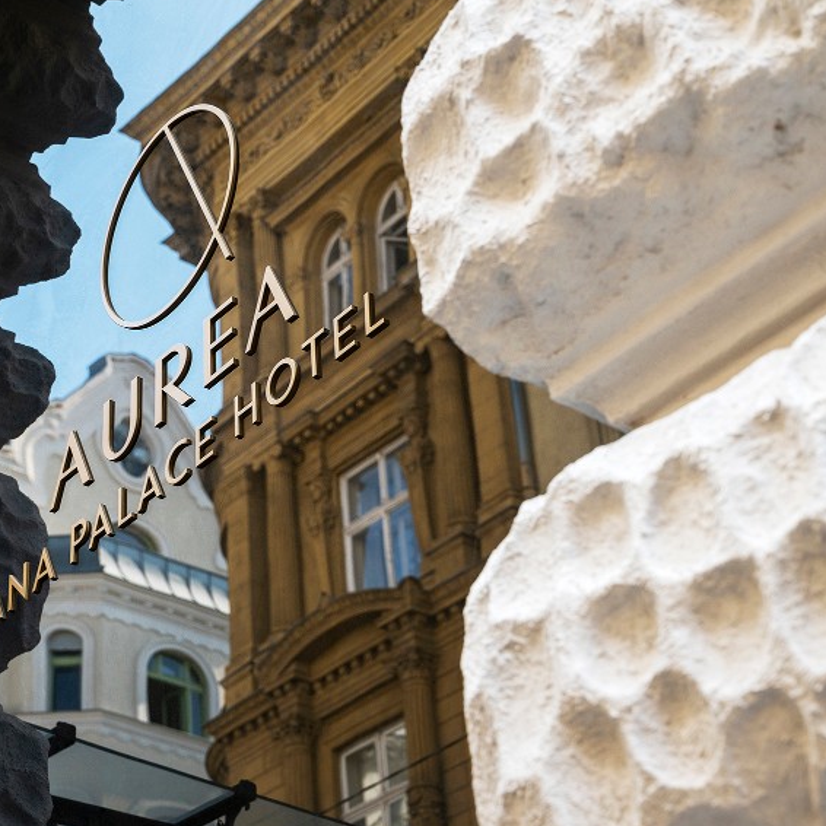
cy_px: 416
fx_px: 2106
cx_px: 277
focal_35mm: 78
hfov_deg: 22.1
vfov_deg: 22.2
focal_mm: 52
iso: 400
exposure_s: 1/250
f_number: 6.3
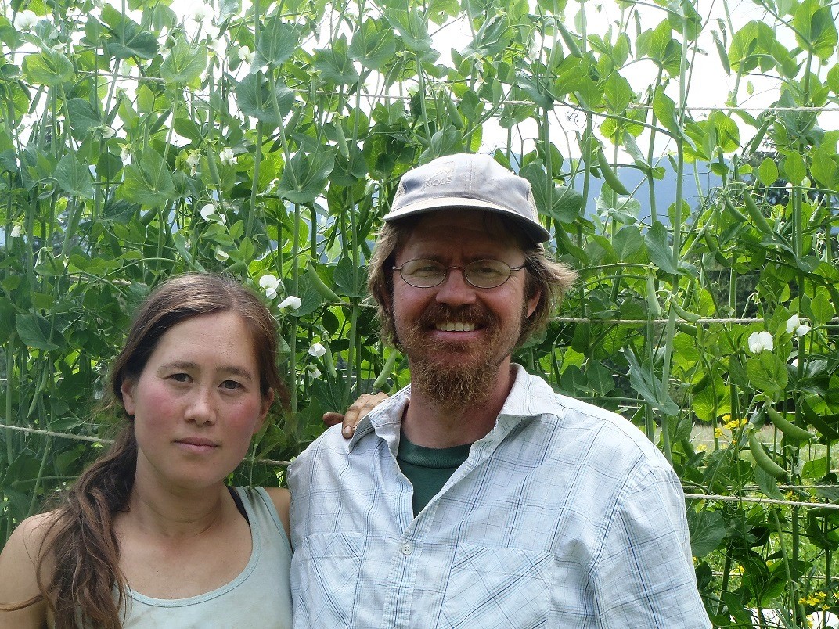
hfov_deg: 33.8
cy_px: 314
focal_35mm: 57
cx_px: 420
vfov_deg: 25.7
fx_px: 1382
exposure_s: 1/100
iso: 80
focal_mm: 10.34
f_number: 5.6
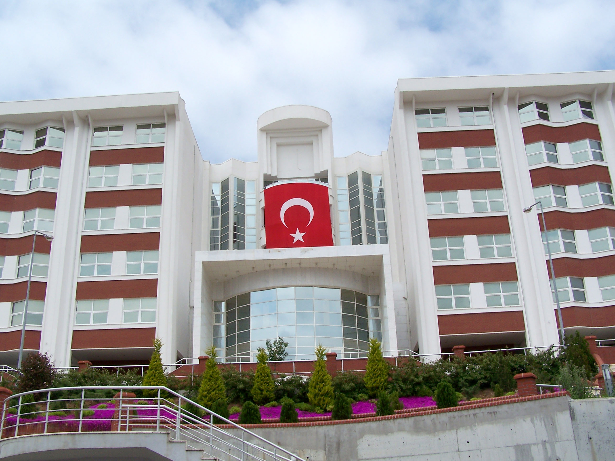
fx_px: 675
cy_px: 230
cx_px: 308
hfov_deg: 49.0
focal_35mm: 38
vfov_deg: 37.7
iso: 80
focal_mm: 6.3
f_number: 5.6
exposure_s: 1/800
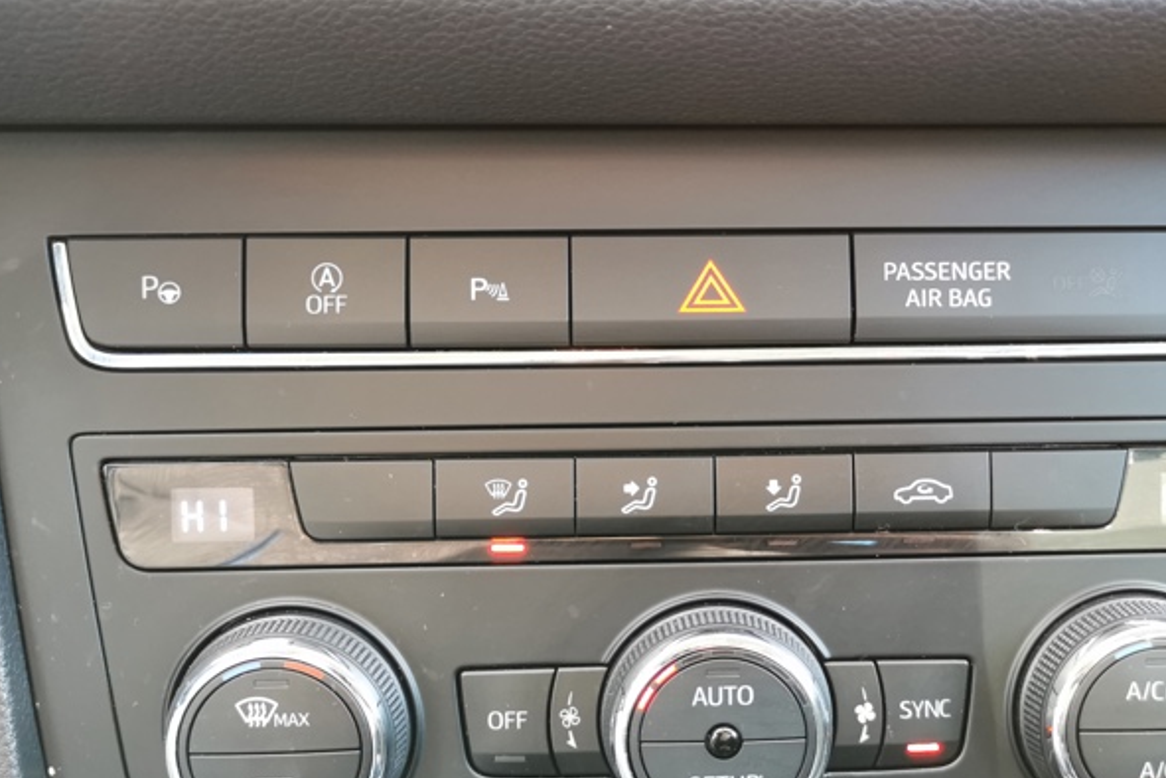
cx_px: 665
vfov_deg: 35.0
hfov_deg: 50.5
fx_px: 1231
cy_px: 446
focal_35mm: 38
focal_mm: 5.58
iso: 200
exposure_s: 1/50
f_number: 1.8
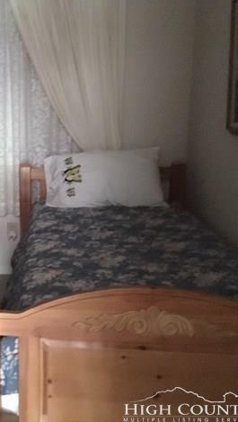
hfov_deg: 25.8
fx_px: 482
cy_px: 207
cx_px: -22
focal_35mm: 43
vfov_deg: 47.3
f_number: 2.2
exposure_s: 1/15
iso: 2000
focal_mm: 4.15
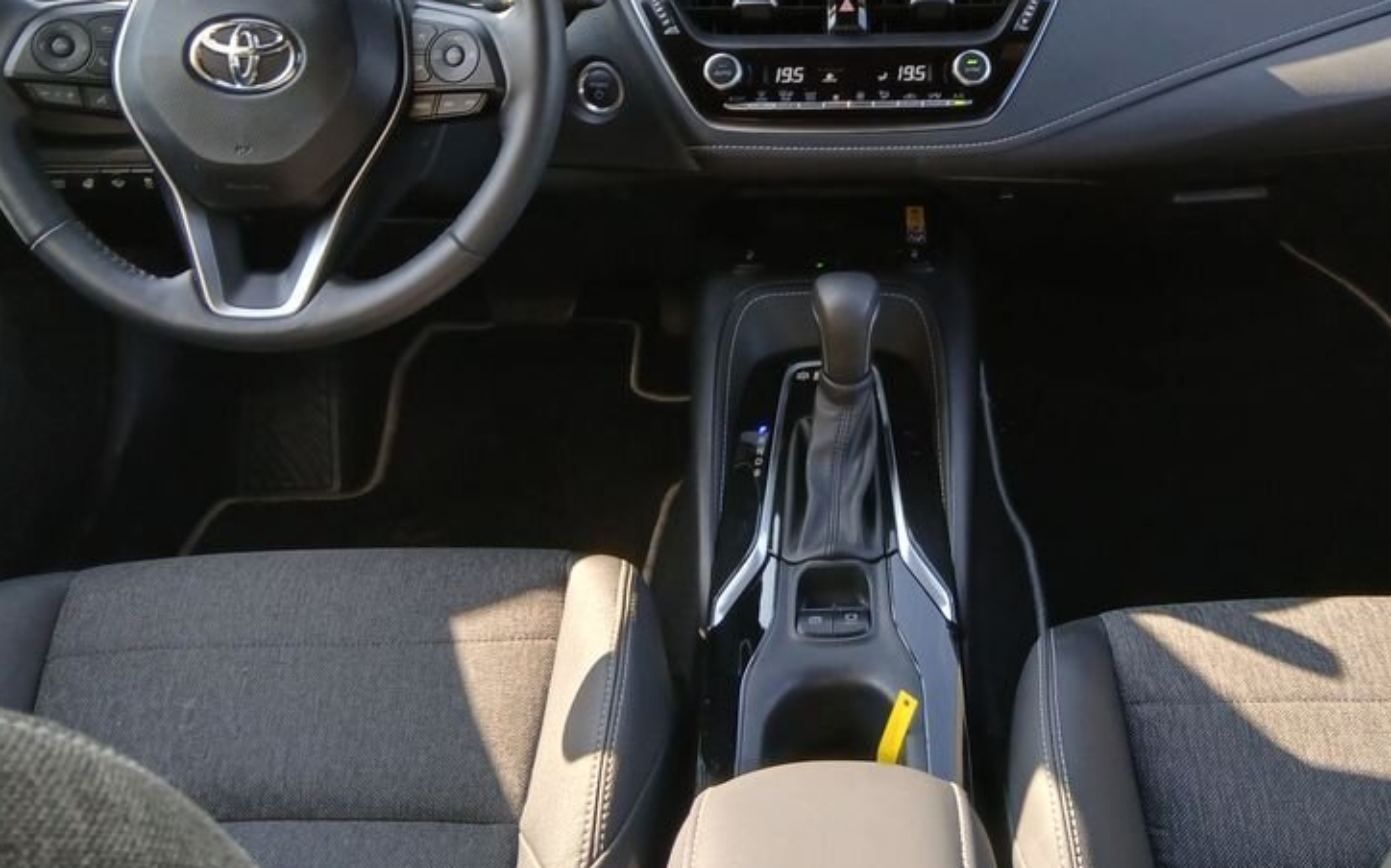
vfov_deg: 31.8
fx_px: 1478
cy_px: 157
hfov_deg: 49.8
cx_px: 880
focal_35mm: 39
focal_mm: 3.98
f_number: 1.8
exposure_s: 1/50
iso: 32
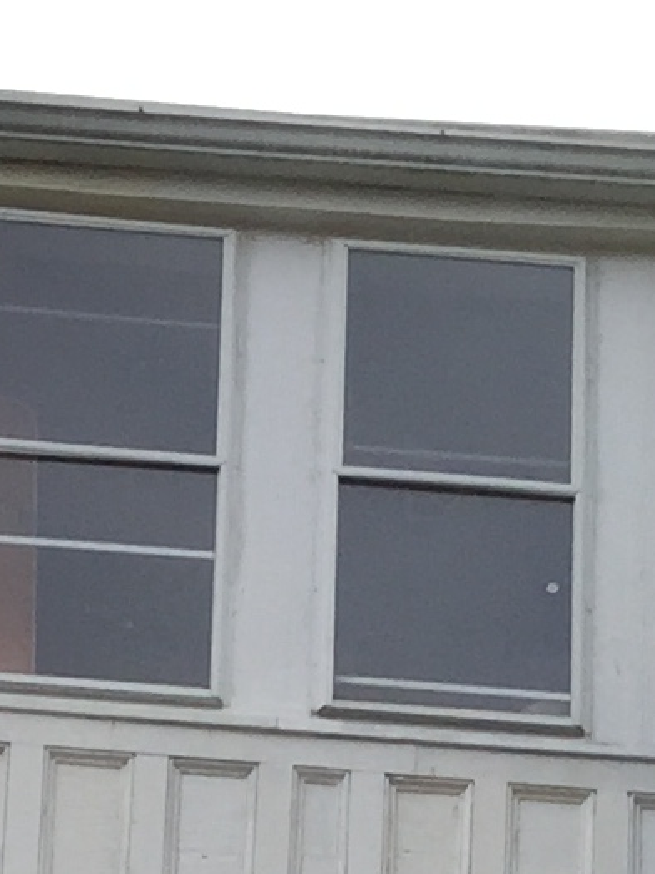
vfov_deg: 9.1
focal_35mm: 181
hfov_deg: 8.2
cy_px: 2467
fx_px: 4568
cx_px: 185
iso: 32
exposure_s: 1/1582
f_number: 2.2
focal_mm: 4.15
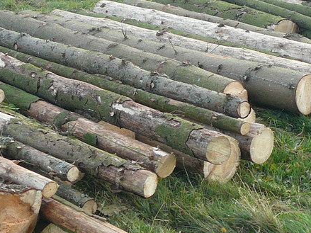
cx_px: 250
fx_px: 763
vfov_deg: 17.4
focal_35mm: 85
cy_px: 113
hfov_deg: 22.7
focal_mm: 5.2
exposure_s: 1/60
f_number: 2.8
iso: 80
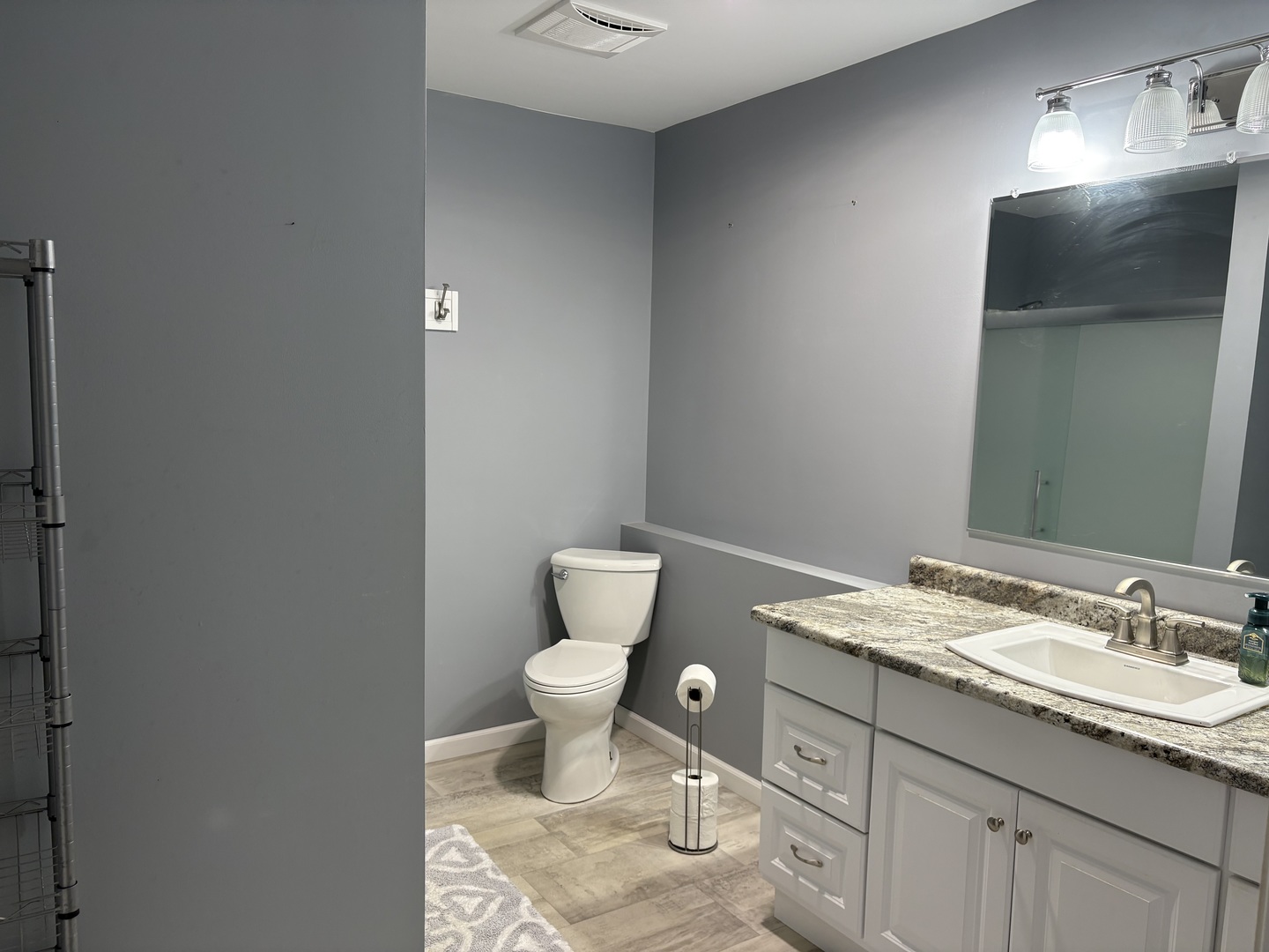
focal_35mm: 26
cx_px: 634
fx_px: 953
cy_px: 476
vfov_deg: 53.1
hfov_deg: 67.3
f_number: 1.6
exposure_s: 1/60
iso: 80
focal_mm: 5.96
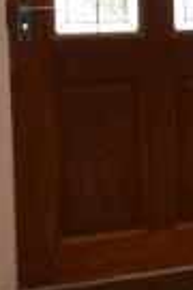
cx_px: 645
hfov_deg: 8.9
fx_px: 917
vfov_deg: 17.5
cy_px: 1
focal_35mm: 114
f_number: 4.5
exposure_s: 1/80
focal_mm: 10
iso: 400
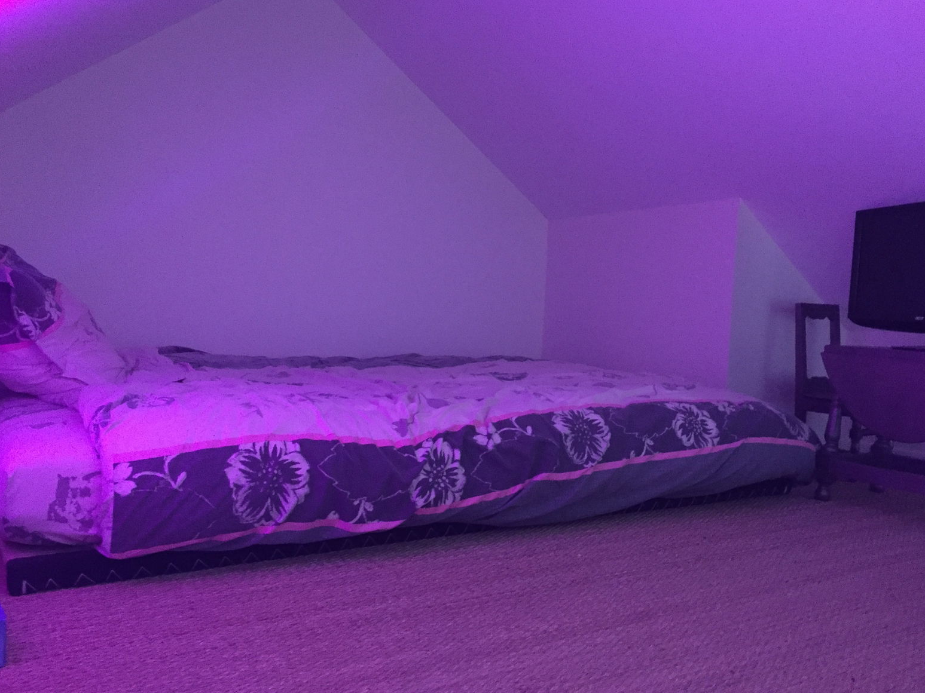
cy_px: 339
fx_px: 802
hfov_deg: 60.0
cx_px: 473
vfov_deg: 46.8
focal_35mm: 30
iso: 1000
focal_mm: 4.15
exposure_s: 1/17
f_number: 2.2
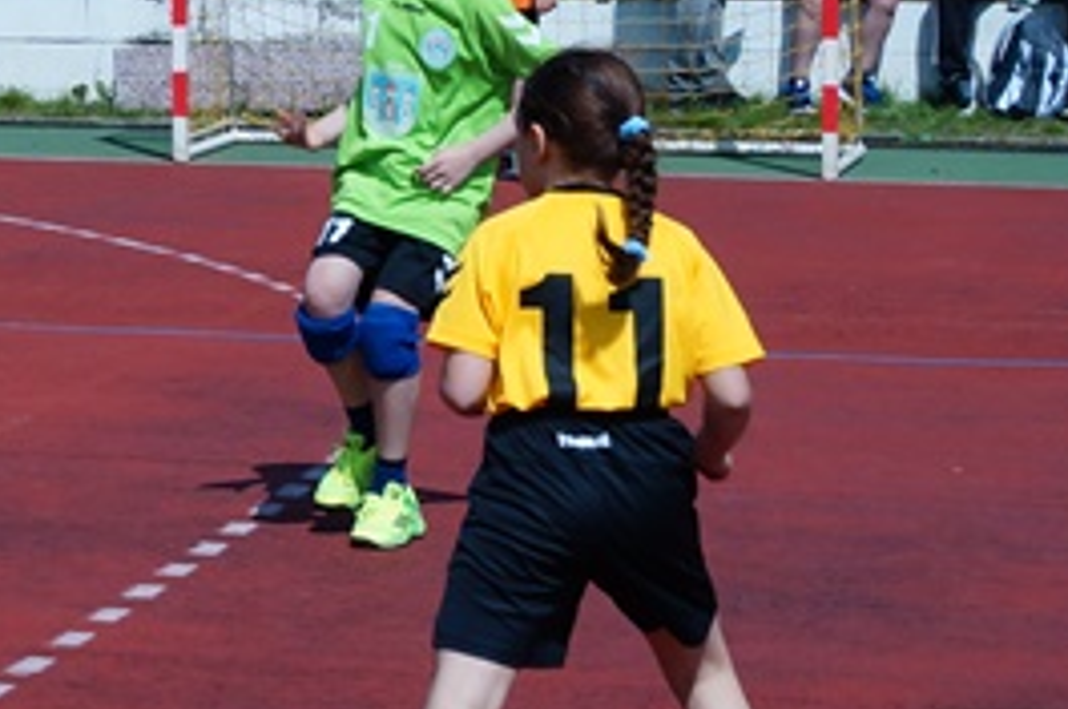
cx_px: -935
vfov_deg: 7.8
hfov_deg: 11.0
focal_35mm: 174
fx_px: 5156
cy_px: 44
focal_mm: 30
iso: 100
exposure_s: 1/500
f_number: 9
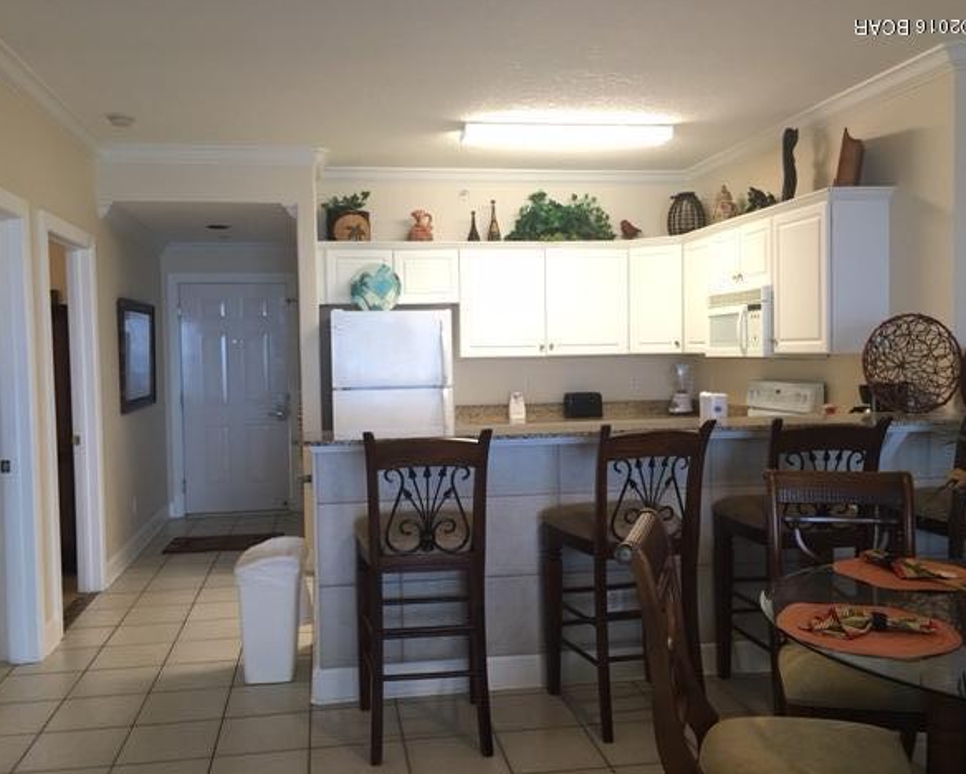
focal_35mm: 31
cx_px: 457
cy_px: 390
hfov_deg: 57.1
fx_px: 887
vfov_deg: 47.2
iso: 125
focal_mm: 4.15
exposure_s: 1/30
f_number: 2.2
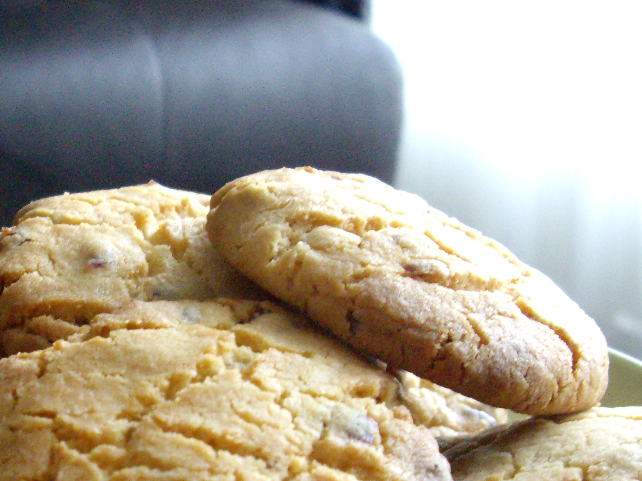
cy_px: 444
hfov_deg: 24.5
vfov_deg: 18.3
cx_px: 175
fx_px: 1465
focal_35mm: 79
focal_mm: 7.9
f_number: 2.8
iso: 800
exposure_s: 1/15
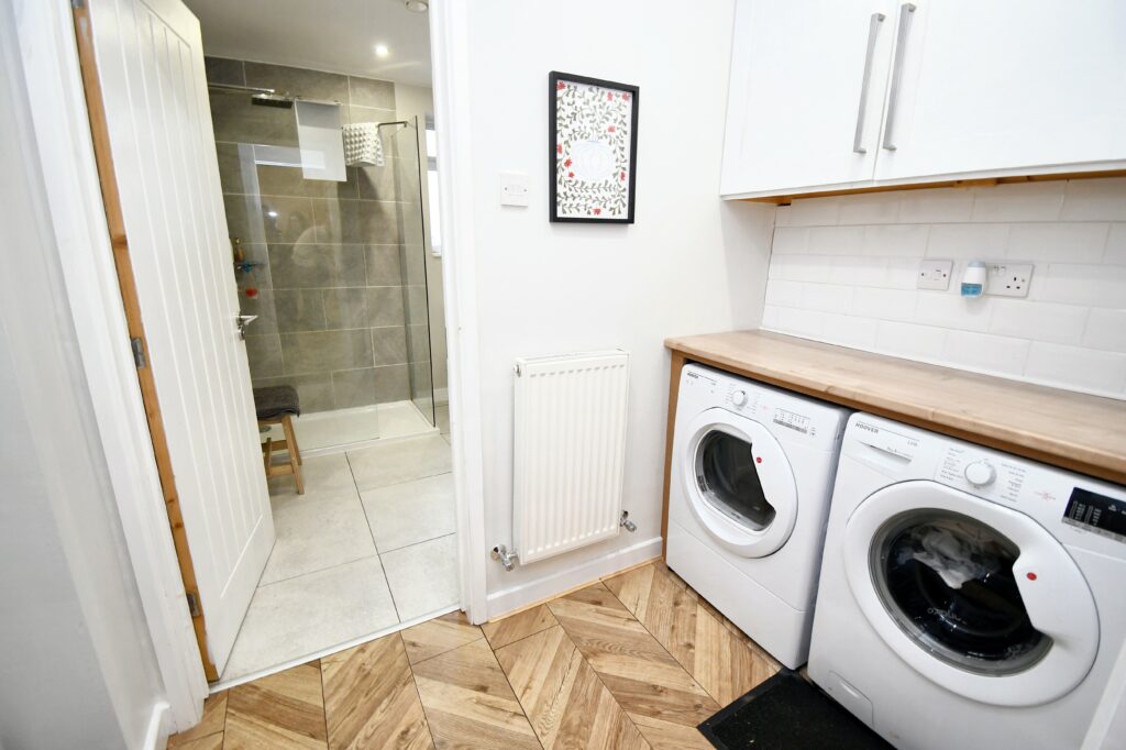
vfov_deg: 77.3
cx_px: 563
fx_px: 469
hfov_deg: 100.4
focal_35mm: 15
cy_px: 375
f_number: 4.5
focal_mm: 10
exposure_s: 1/25
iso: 560
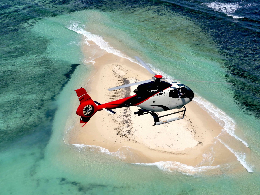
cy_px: 98
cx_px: 130
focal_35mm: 88
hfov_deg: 22.3
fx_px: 661
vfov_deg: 16.8
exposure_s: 1/1300
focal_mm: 44
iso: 200
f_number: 10
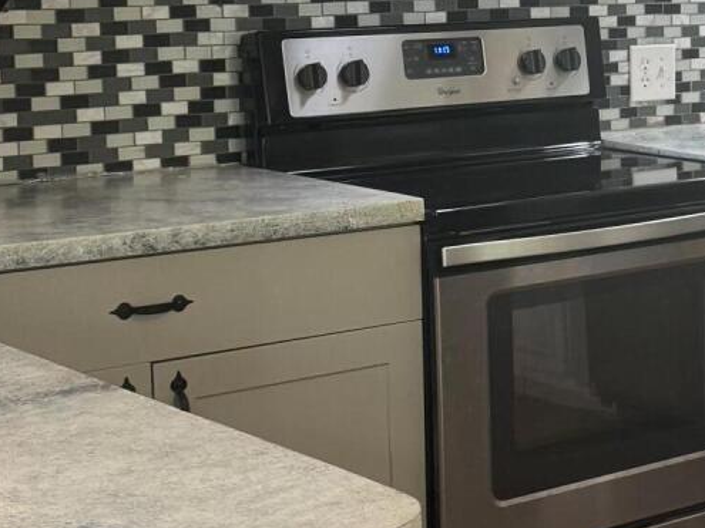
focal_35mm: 97
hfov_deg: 18.9
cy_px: 167
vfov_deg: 15.2
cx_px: 894
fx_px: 1975
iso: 200
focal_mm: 6.76
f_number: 1.78
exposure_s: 1/120
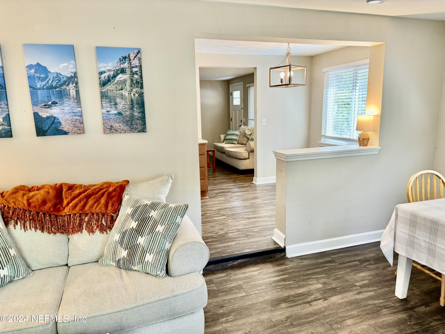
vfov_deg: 56.8
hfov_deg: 71.6
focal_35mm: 24
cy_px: 167
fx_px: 309
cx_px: 222
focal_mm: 6.76
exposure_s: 1/120
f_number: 1.78
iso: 160
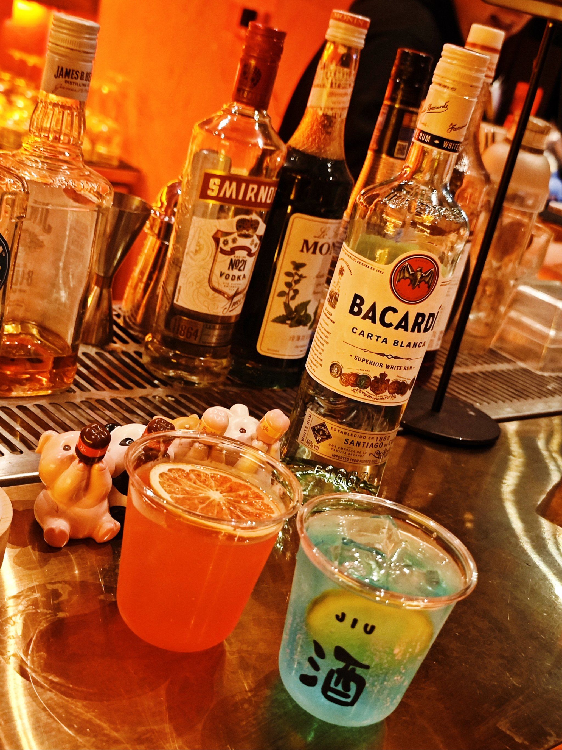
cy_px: 375
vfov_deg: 41.2
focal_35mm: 46
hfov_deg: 31.5
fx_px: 996
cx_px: 281
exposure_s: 1/25
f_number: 1.9
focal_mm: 8.7
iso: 640
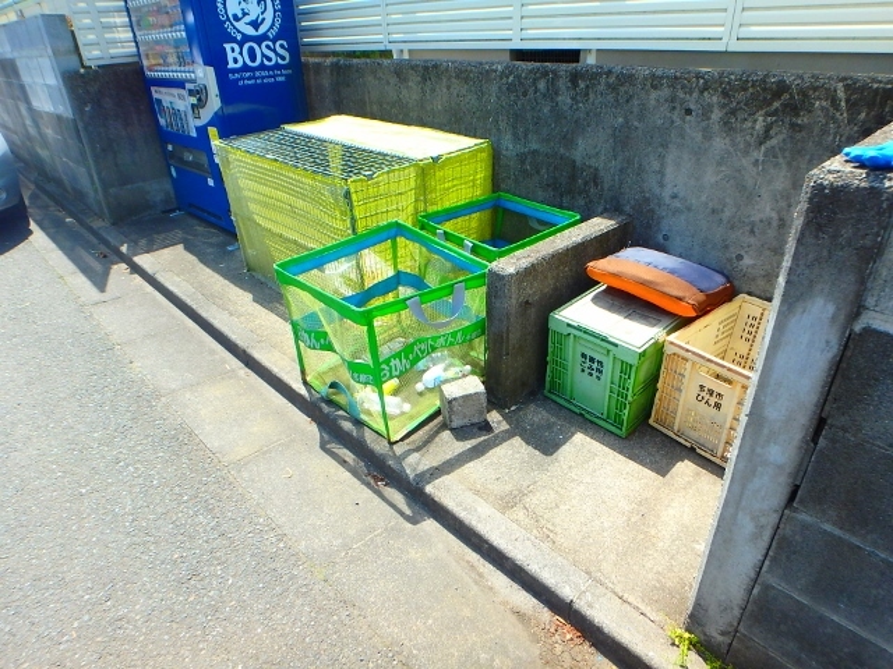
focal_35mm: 21
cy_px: 334
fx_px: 542
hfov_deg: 79.0
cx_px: 446
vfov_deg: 63.4
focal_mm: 3.7
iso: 125
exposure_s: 1/400
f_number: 3.5
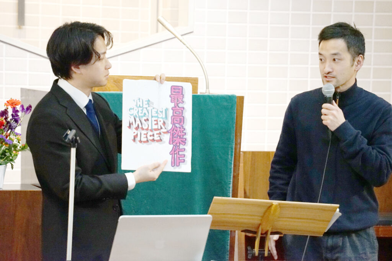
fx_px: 1895
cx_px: 196
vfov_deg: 7.9
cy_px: 130
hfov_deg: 11.8
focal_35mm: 174
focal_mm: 174
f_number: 5.6
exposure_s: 1/160
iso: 6400
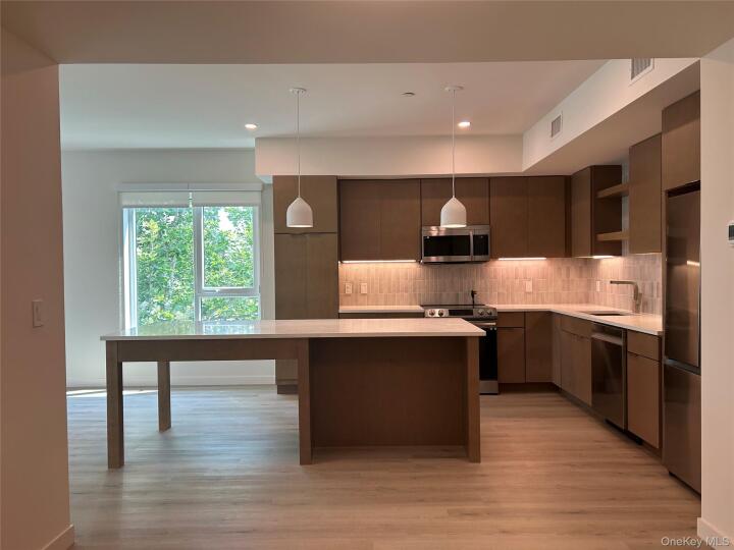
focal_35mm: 26
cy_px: 275
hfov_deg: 67.3
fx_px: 551
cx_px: 367
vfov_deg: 53.1
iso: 50
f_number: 1.5
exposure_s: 1/120
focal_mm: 5.7
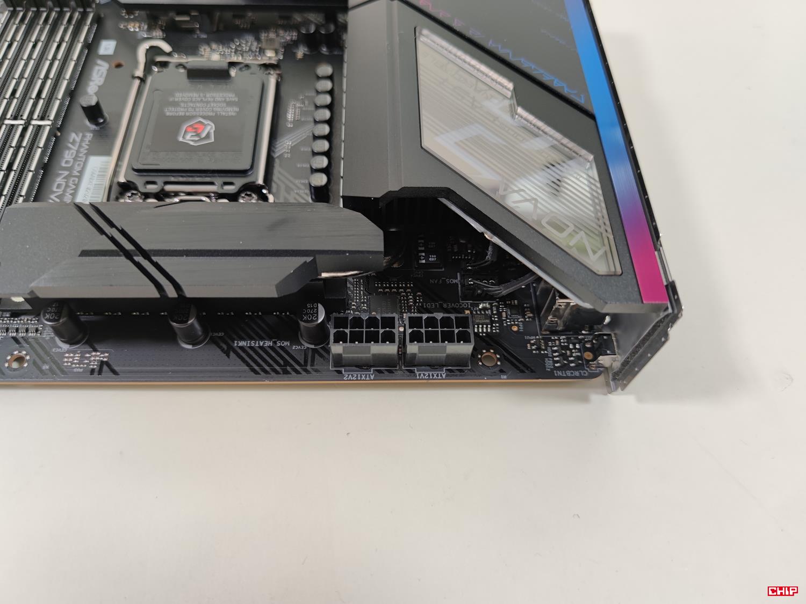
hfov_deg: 69.4
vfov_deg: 54.9
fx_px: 582
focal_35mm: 25
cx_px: 403
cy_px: 302
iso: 73
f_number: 1.85
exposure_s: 1/100
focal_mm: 6.78
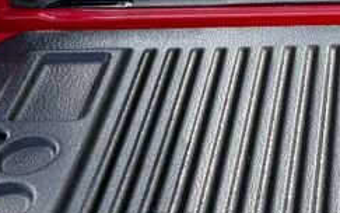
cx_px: 452
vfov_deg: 10.6
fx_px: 1075
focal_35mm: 116
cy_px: -182
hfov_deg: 16.9
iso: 50
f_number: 1.6
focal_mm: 5.96
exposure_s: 1/1175
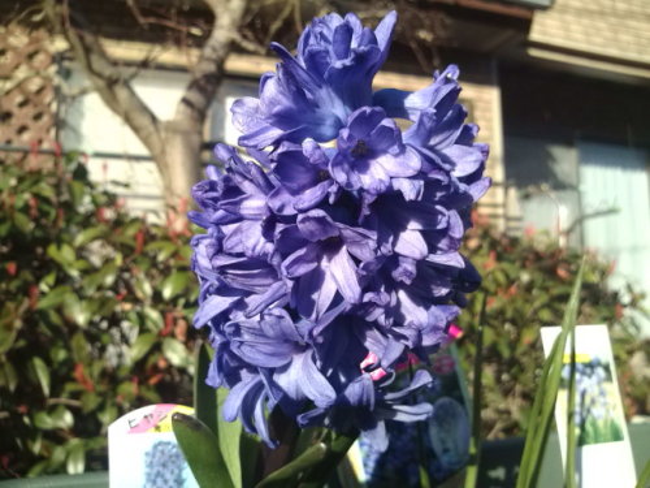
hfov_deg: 56.8
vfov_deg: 44.2
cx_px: 325
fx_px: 601
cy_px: 244
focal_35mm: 32
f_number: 2.8
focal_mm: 3.3
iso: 65
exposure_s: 1/571
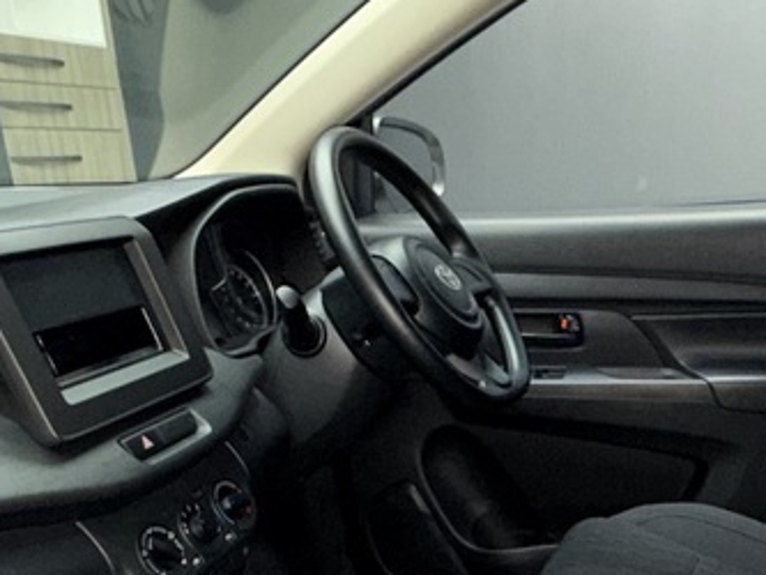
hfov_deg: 43.1
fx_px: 952
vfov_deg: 31.4
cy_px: 561
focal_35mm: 43
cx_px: 524
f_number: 2.2
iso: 250
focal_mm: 2.22
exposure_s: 1/33
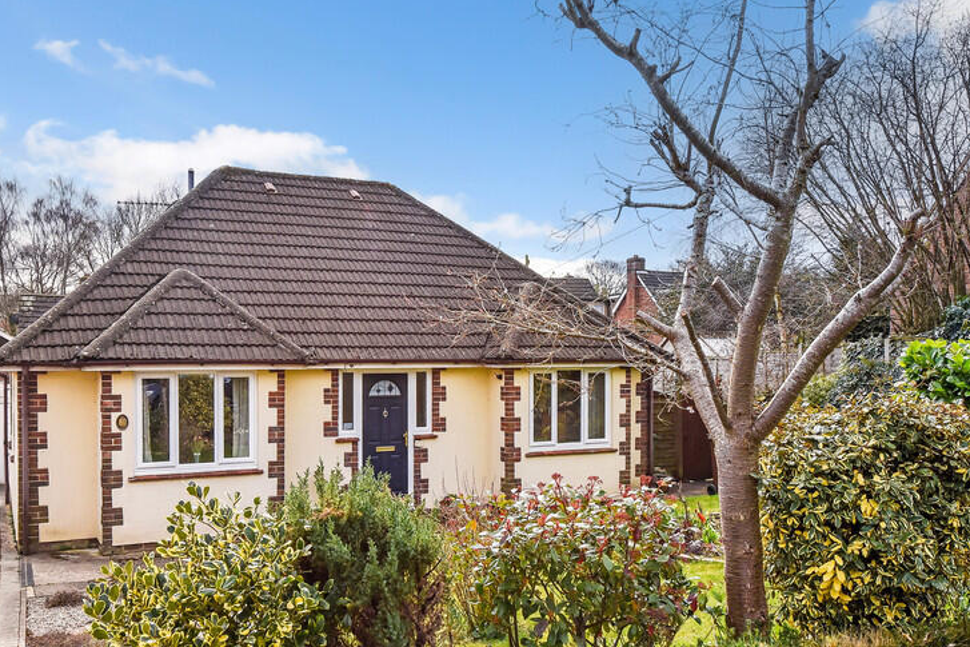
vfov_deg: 42.0
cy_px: 410
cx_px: 391
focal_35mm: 31
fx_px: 835
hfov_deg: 59.8
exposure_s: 1/800
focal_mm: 22
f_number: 9
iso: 640
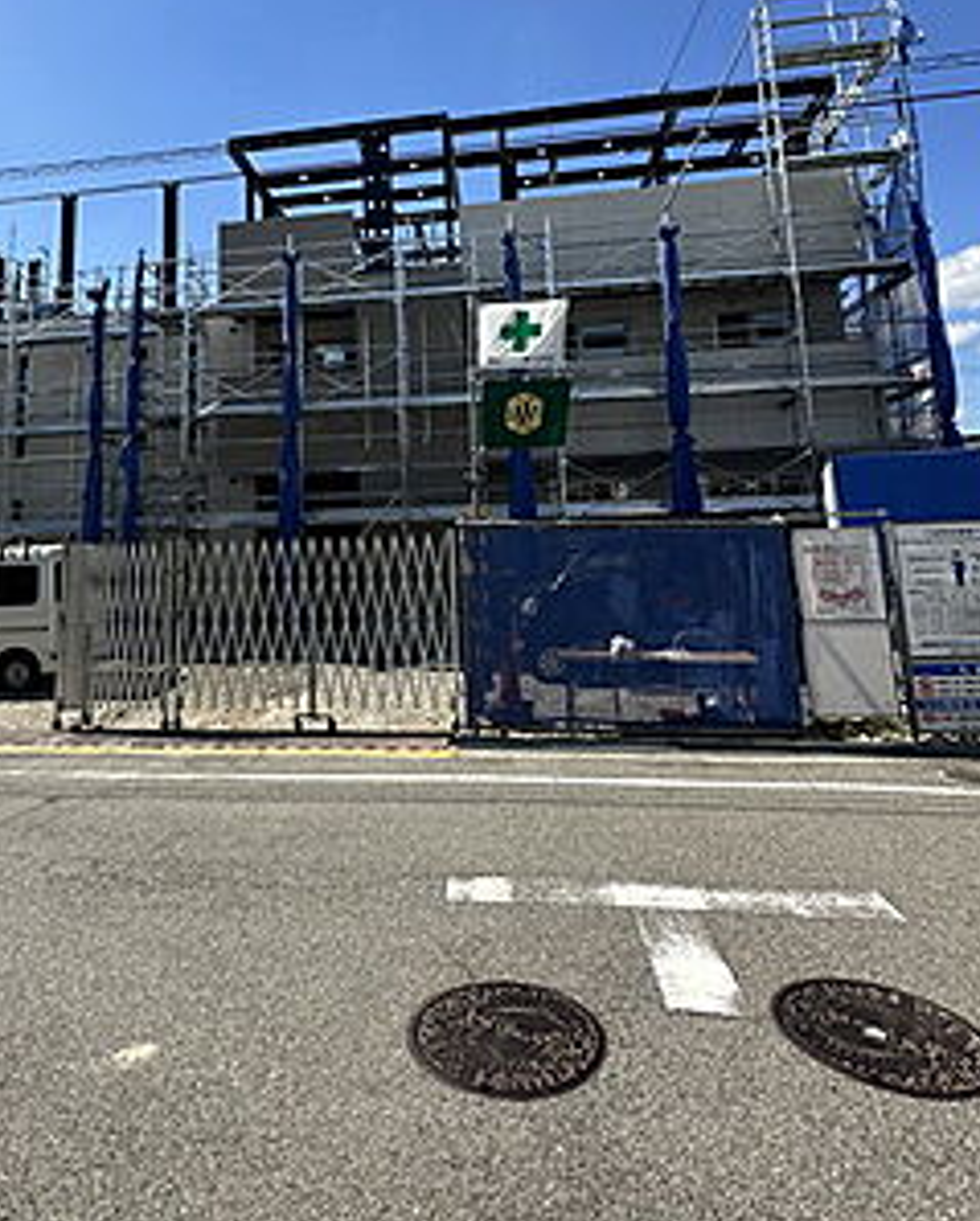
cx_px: 377
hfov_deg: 62.5
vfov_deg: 73.3
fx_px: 796
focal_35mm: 22
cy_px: 434
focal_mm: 2.22
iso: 40
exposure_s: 1/1350
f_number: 2.2
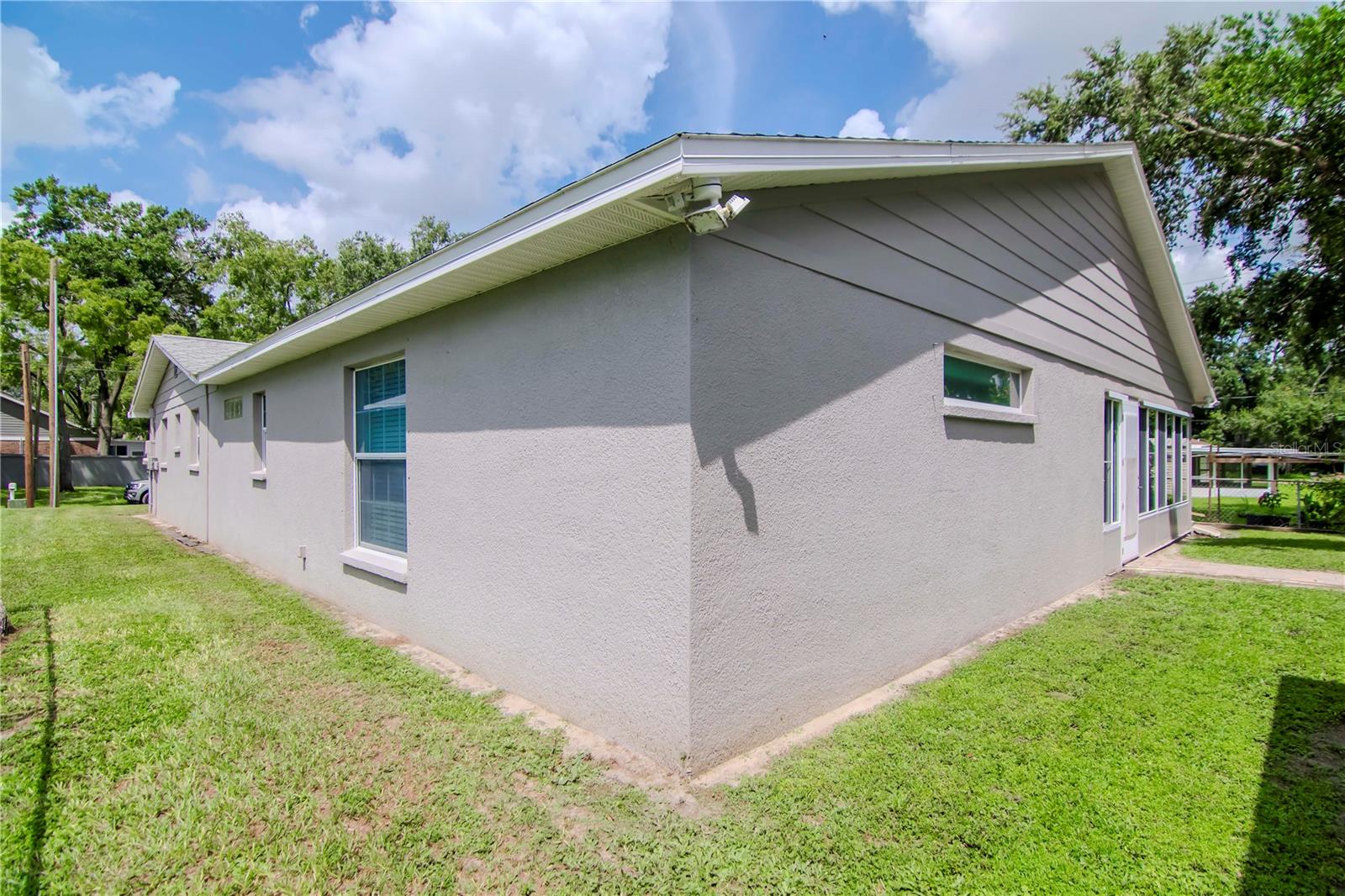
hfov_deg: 95.0
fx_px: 616
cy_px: 448
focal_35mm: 16
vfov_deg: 72.0
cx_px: 672
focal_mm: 11
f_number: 5
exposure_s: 1/2500
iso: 400
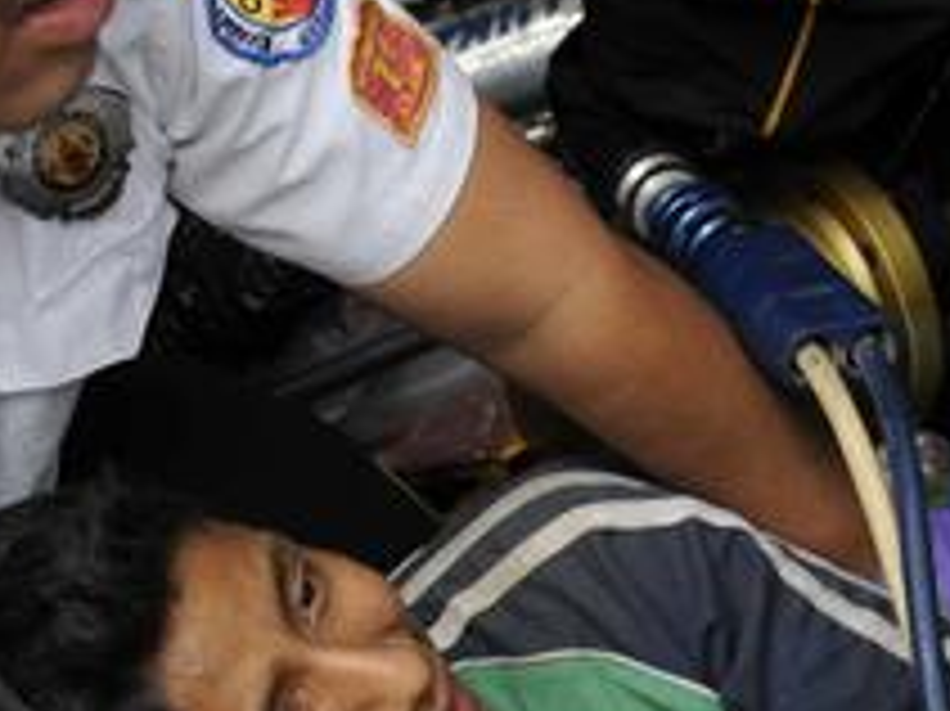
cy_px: 680
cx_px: 284
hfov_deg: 23.7
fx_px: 2249
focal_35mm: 82
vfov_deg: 17.6
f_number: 3.2
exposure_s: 1/640
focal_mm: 24
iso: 200
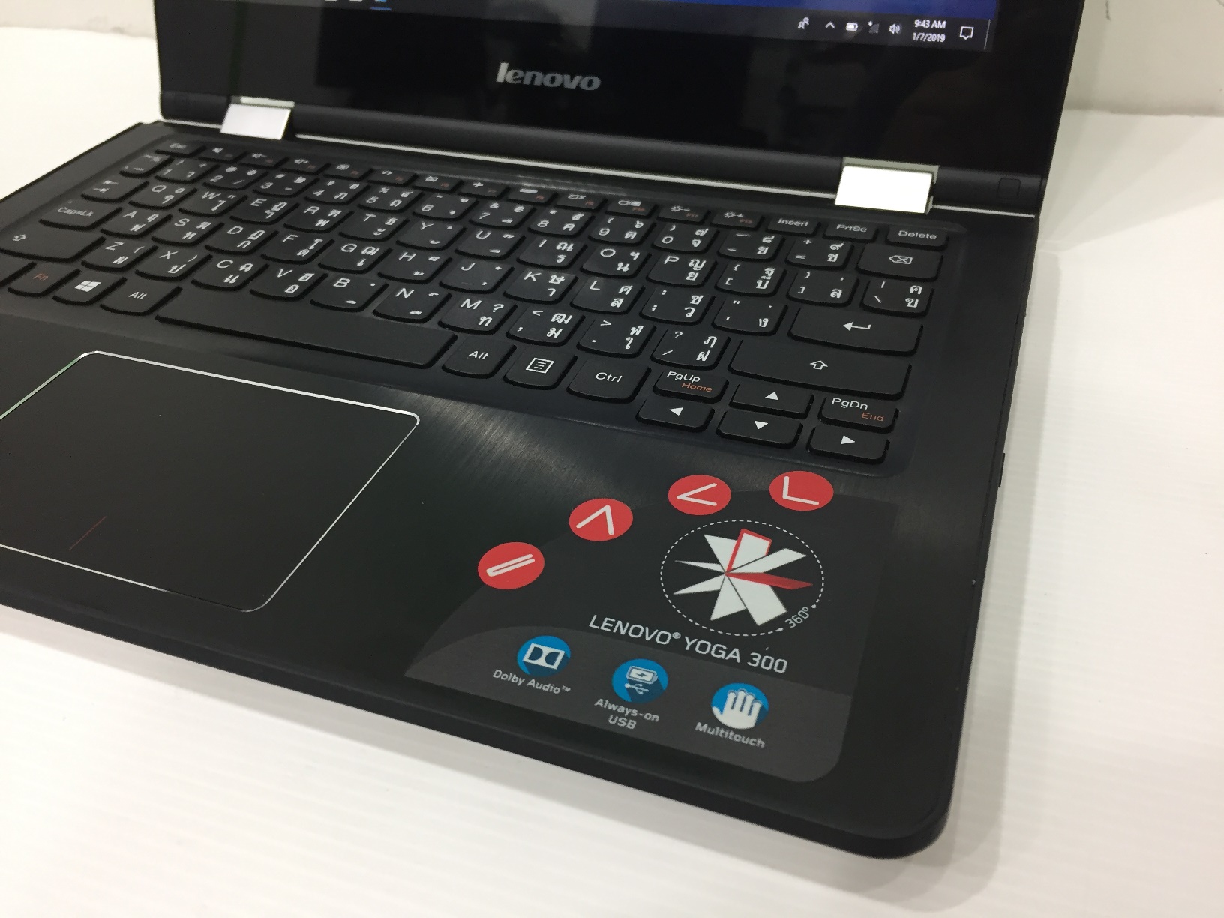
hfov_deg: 61.7
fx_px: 1025
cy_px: 459
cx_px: 612
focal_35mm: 29
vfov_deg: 48.2
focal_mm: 4.15
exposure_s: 1/33
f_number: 2.2
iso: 125
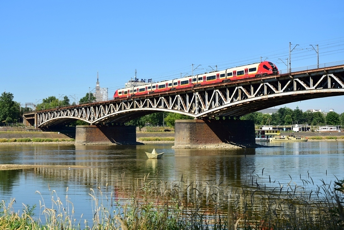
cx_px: 172
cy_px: 115
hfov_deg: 33.4
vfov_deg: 22.6
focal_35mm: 60
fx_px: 573
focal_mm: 40
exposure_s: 1/640
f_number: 8
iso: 200
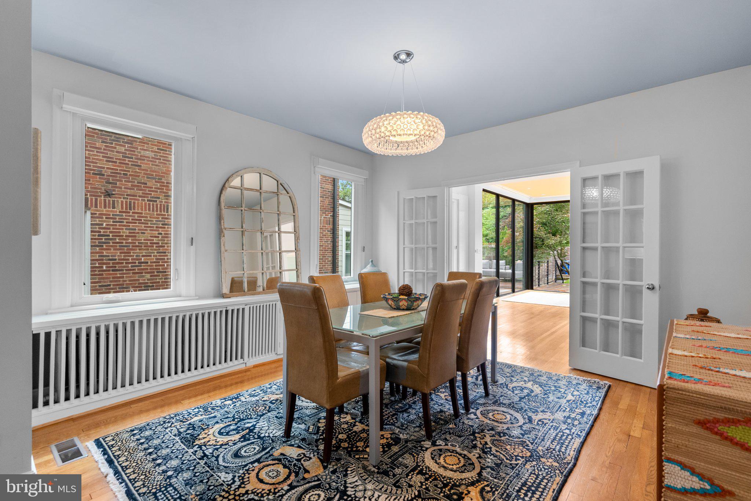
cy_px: 250
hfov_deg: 96.7
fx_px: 334
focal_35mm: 16
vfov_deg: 73.8
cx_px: 376
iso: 250
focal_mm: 16
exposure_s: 1/4
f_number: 8
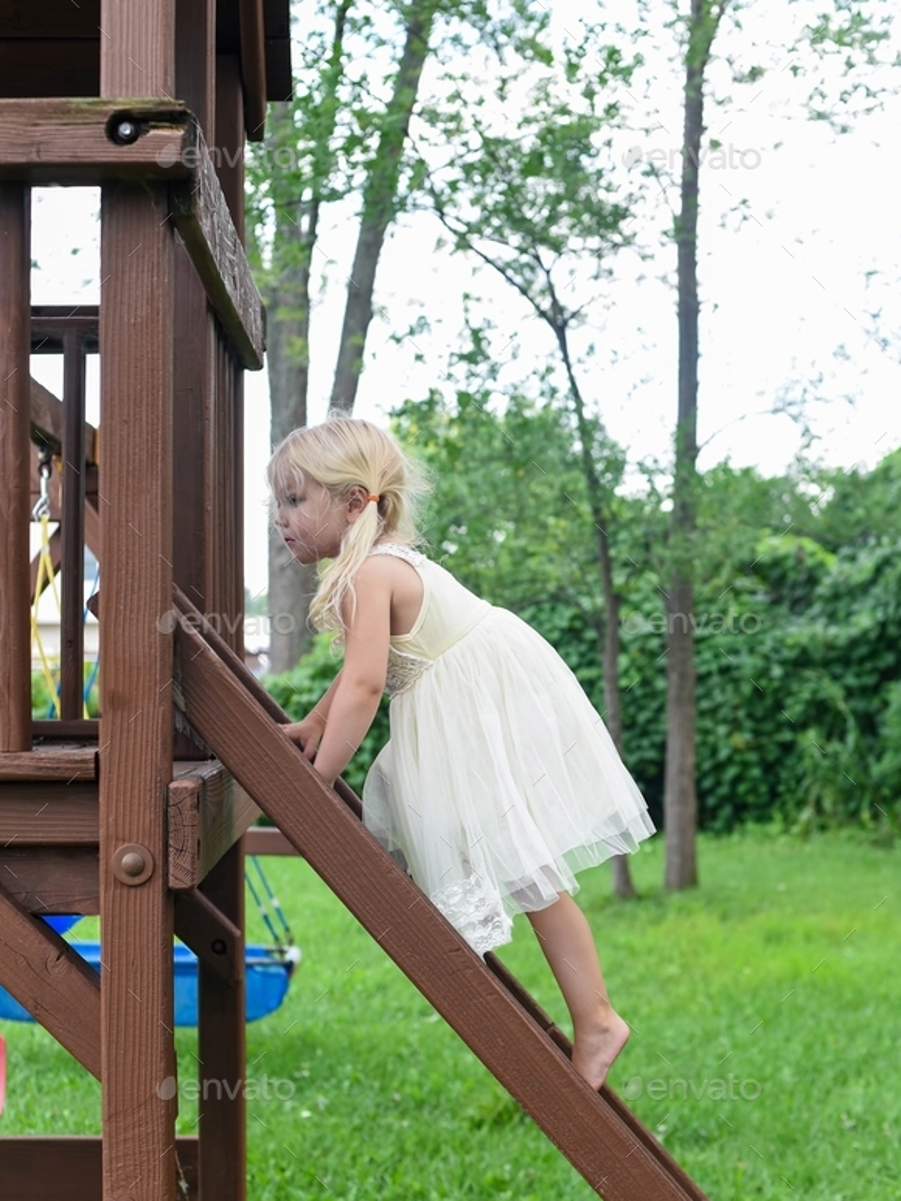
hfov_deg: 26.6
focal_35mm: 55
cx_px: 454
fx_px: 1908
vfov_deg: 34.9
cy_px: 611
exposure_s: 1/250
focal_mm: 50
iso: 320
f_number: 4.5
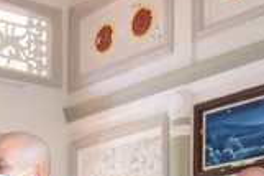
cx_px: -34
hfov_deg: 20.0
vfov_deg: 12.5
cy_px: 347
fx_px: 711
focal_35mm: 97
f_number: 4
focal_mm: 24
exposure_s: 1/200
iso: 500
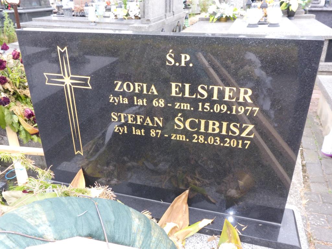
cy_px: 124
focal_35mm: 28
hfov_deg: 63.4
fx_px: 269
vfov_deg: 49.7
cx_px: 166
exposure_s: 1/60
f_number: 3.3
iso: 250
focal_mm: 4.9
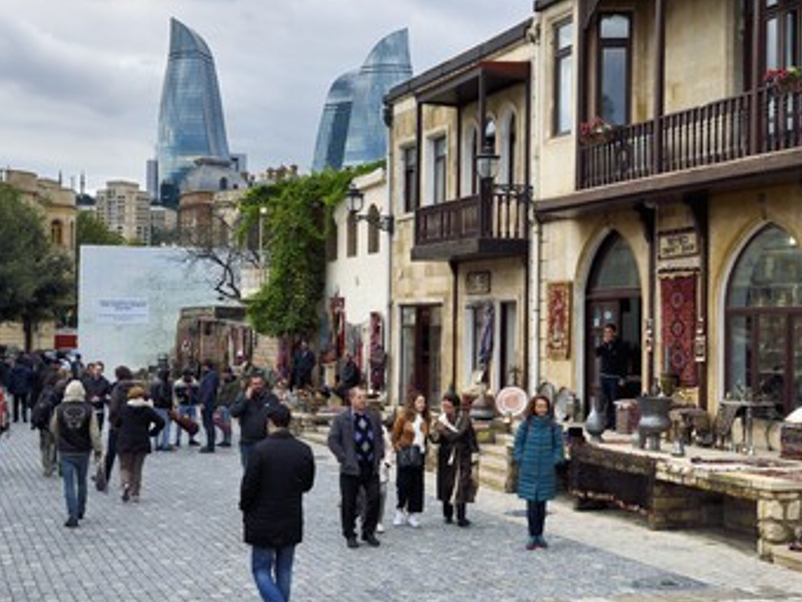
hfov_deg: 33.7
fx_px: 1321
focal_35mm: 57
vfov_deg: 25.7
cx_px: 472
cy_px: 297
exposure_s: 1/125
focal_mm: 48
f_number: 9
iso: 800
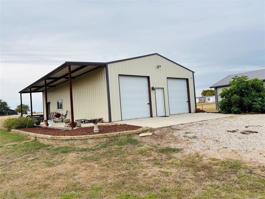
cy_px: 100
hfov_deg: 67.3
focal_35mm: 26
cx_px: 132
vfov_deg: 53.1
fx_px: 199
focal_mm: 5.96
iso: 50
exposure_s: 1/775
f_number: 1.6
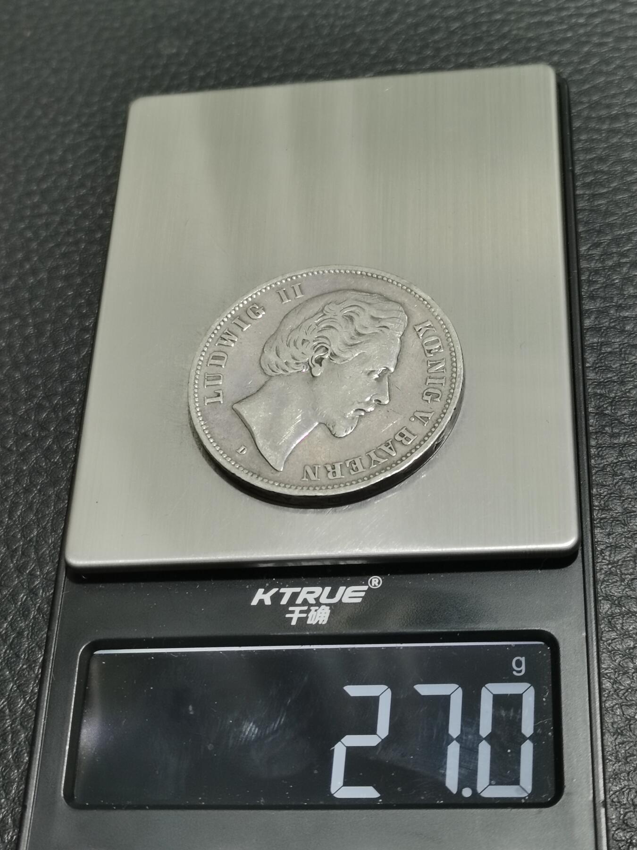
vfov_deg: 31.7
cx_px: 318
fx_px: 1497
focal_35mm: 61
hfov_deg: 24.0
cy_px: 425
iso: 80
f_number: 1.8
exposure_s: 1/60
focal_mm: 5.58
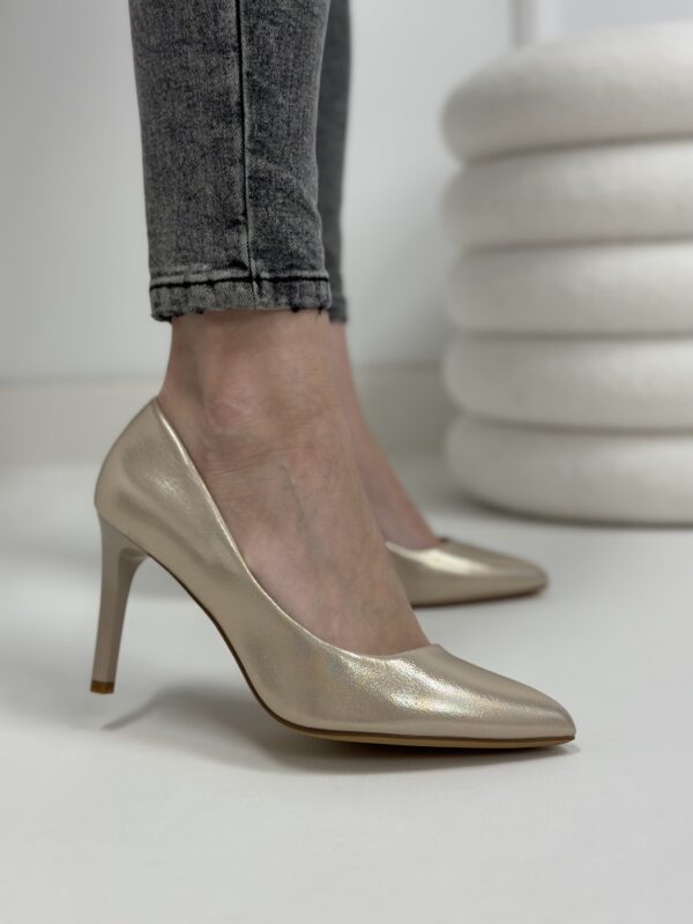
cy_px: 462
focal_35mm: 48
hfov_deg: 30.3
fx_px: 1281
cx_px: 346
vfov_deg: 39.7
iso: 125
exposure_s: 1/100
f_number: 1.78
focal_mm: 6.86
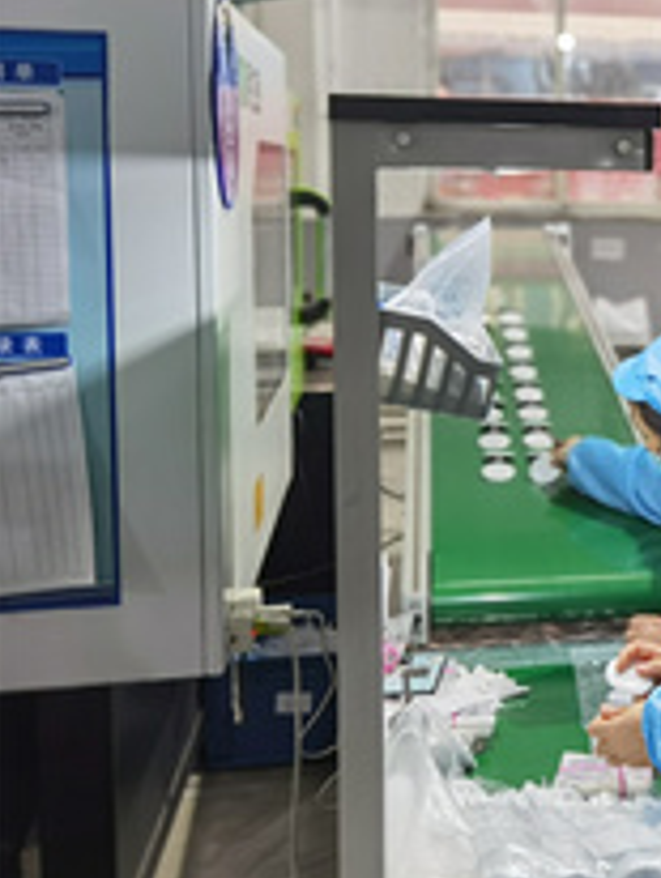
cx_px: 849
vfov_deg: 31.0
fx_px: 1575
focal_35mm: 62
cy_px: 328
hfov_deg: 21.5
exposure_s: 1/50
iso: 160
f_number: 4
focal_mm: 6.71
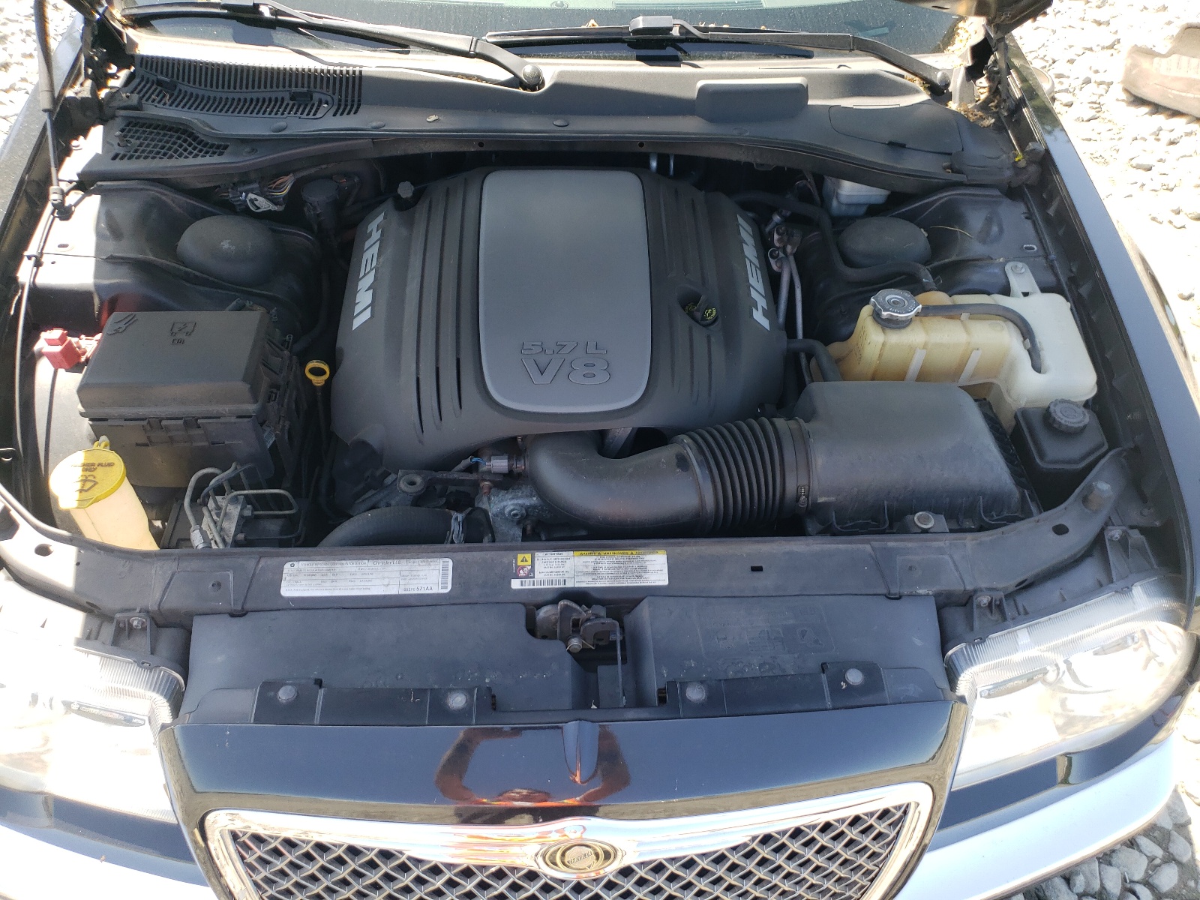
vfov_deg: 53.1
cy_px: 450
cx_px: 600
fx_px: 901
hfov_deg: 67.3
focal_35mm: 26
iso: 50
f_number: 1.5
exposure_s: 1/303
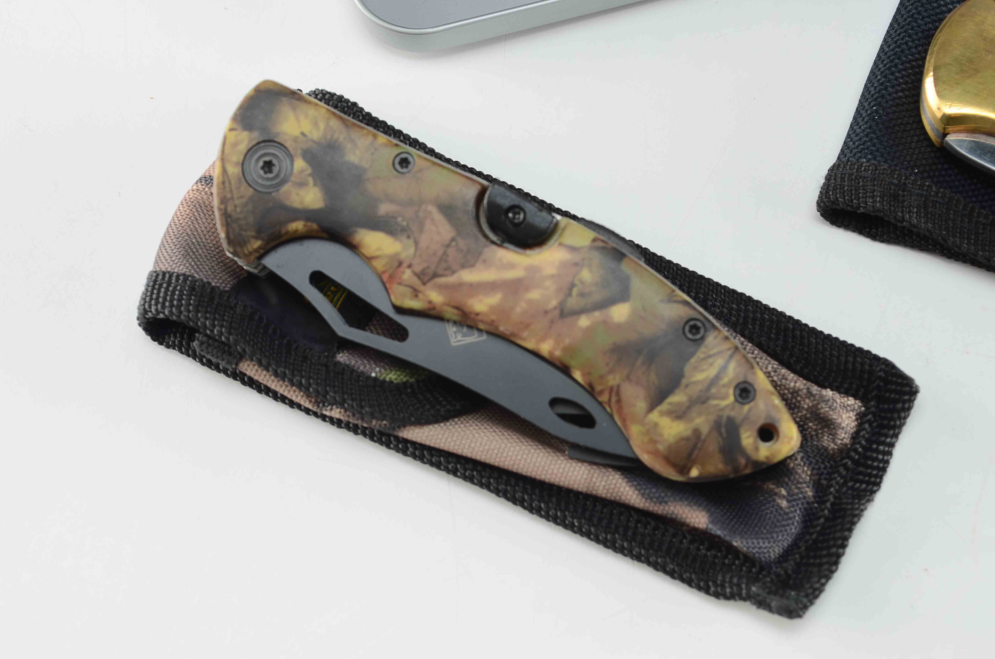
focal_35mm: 82
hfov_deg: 24.7
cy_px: 330
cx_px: 498
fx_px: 2275
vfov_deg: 16.5
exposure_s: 1/80
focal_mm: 55
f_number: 10
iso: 100
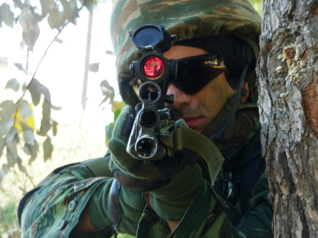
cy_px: 119
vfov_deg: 8.7
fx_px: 1562
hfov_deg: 11.6
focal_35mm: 170
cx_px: 159
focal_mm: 29.1
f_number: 4.8
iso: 125
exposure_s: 1/60
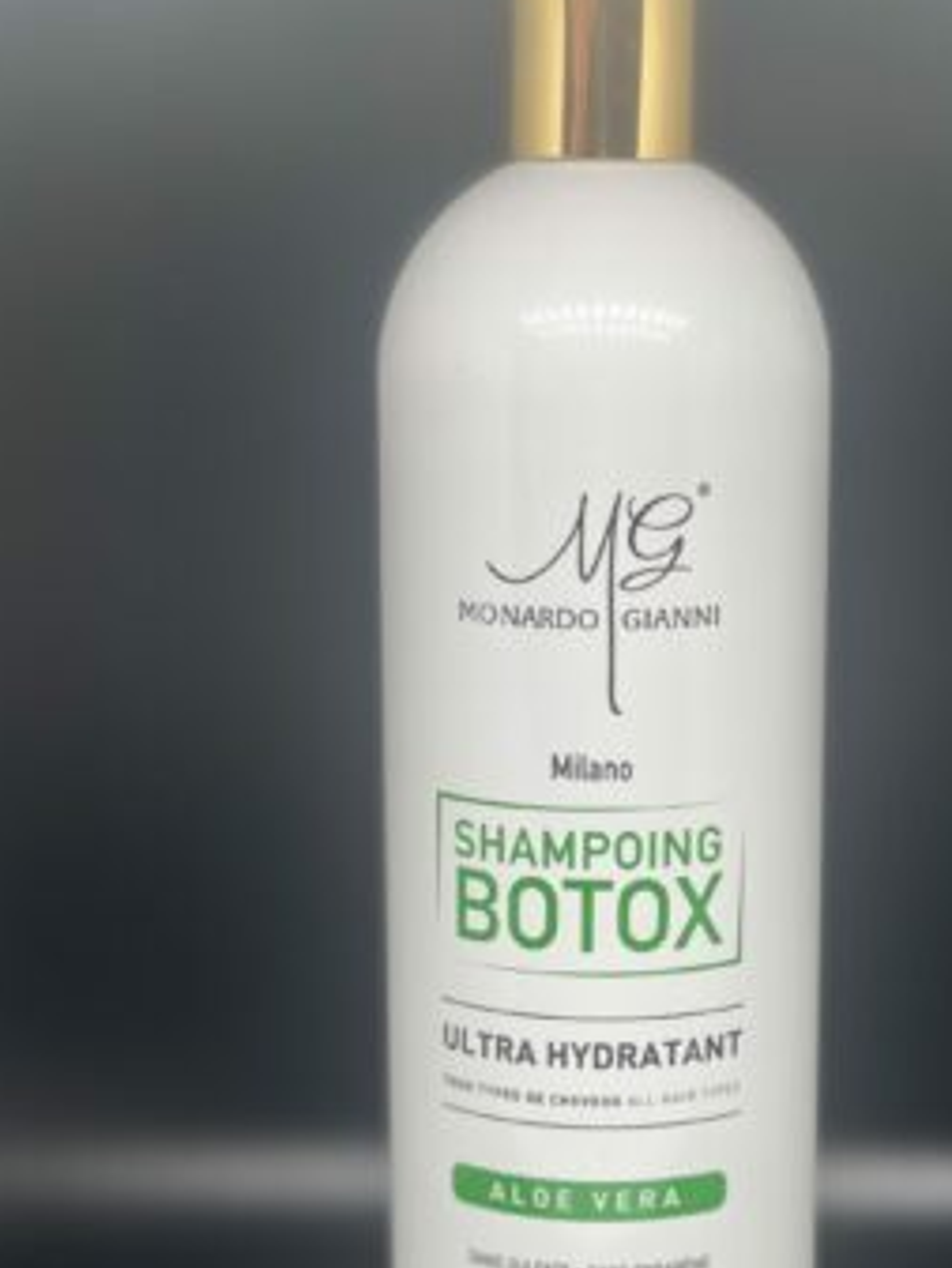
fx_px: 2638
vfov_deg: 27.0
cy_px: 777
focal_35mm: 72
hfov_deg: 20.4
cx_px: 632
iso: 20
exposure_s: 1/107
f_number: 2
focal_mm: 6
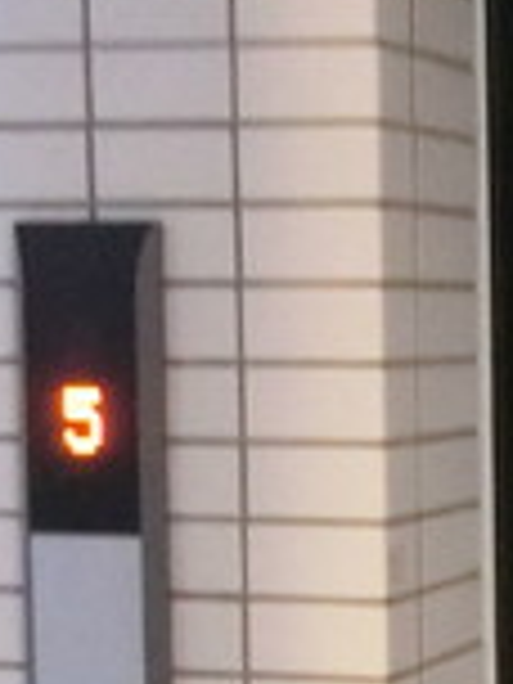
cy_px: 436
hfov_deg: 12.8
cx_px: 1035
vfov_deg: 19.6
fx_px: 1976
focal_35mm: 100
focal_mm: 4.06
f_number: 2.7
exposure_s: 1/8
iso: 1600
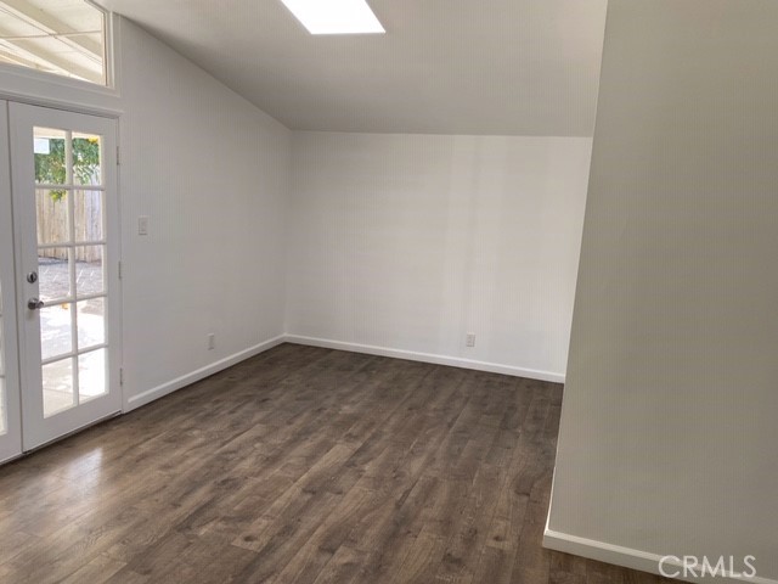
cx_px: 389
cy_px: 292
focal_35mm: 26
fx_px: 584
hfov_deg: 67.3
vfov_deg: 53.1
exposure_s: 1/121
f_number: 1.8
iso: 50
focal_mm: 4.25
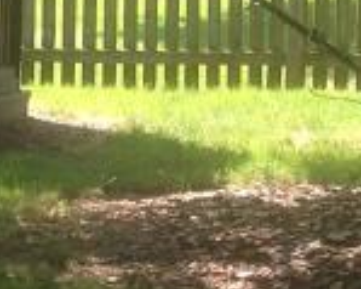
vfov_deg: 6.6
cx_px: -247
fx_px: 2509
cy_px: 44
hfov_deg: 8.0
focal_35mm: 235
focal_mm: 4.28
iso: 50
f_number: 2.4
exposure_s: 1/210
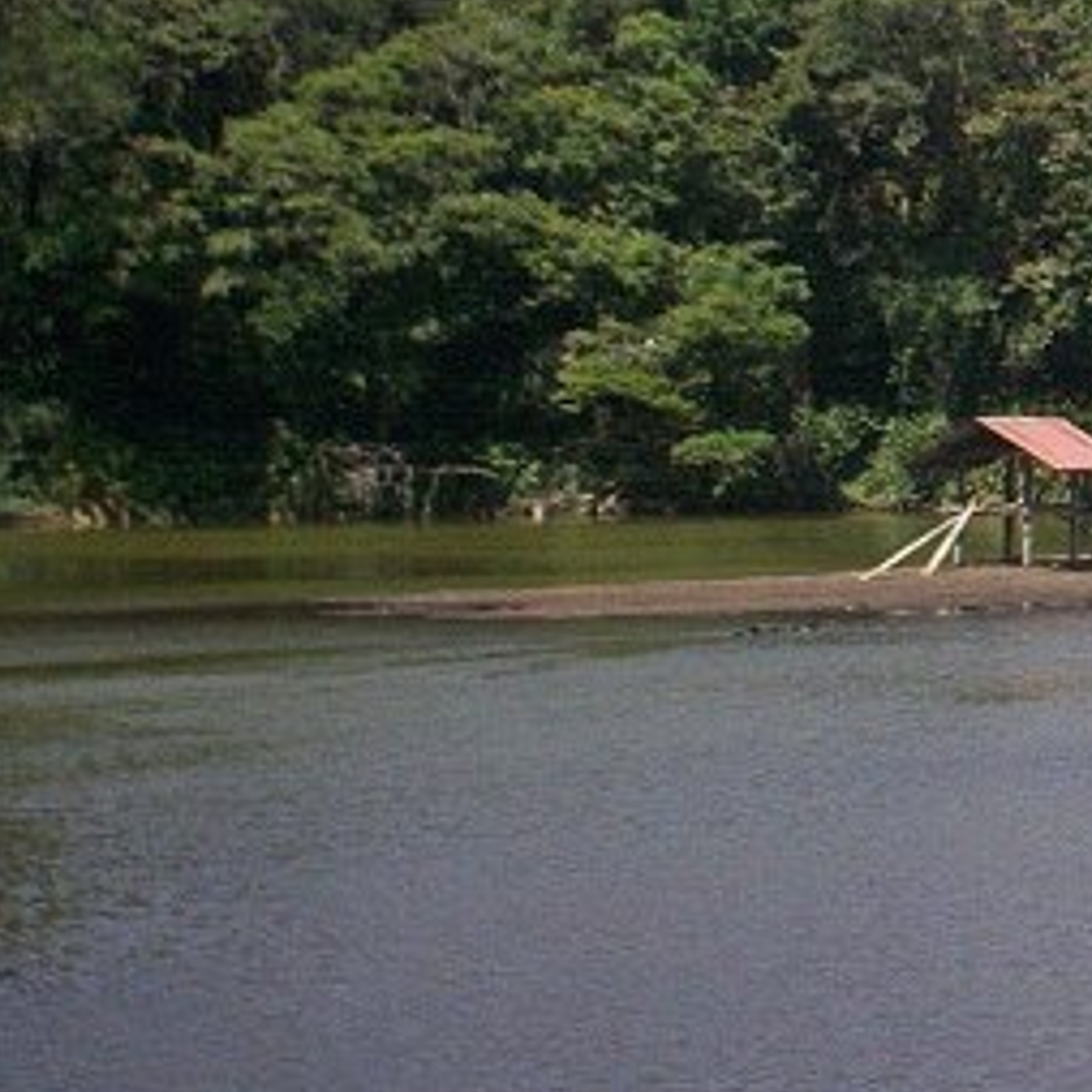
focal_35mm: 130
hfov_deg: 12.6
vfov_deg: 13.3
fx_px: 4640
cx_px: 1739
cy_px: 52
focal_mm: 6
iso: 100
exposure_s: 1/499
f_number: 4.5
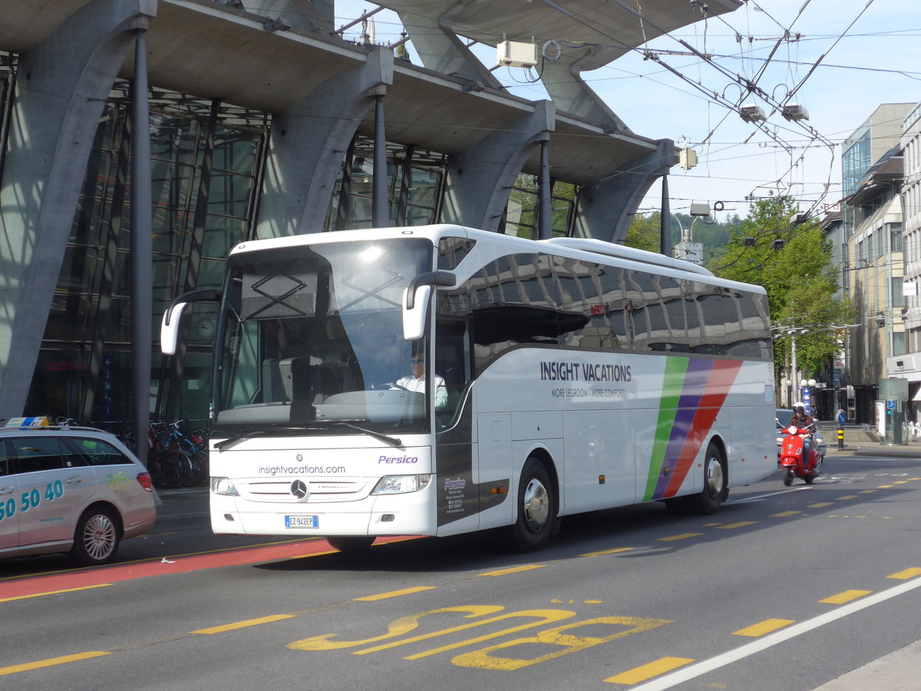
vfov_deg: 23.7
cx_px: 460
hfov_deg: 31.2
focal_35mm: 62
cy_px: 346
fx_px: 1650
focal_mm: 12.7
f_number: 3.7
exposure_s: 1/640
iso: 80
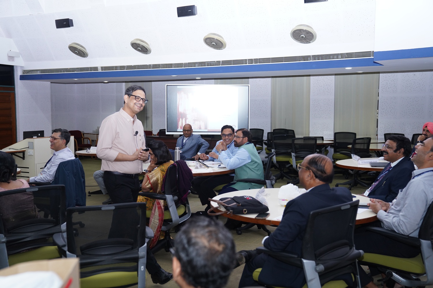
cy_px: 144
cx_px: 216
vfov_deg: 33.4
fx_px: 481
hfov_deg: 48.5
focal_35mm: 40
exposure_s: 1/200
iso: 1000
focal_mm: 40
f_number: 4
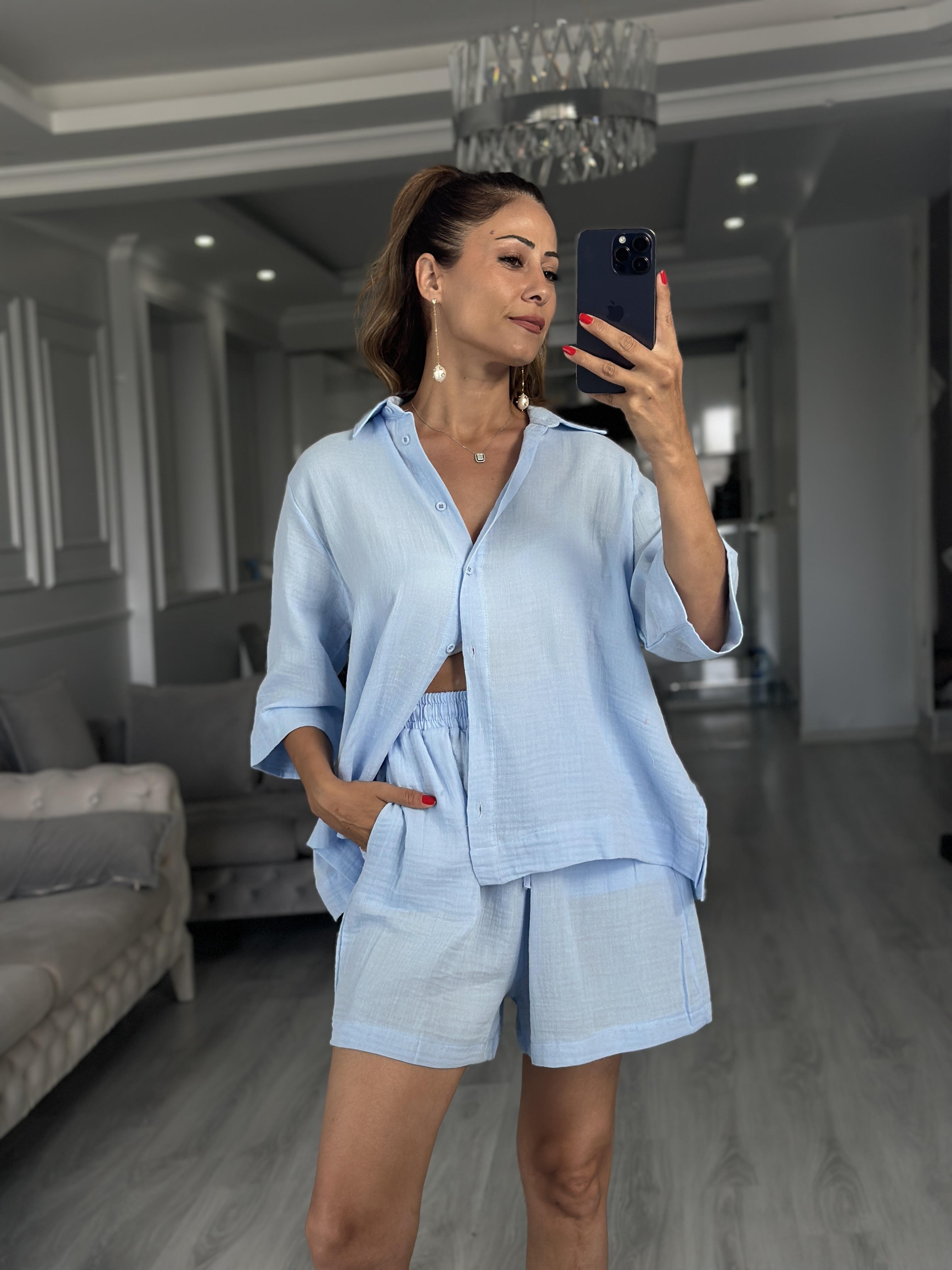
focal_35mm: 48
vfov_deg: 39.7
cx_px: 476
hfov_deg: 30.3
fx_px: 1760
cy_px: 635
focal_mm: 6.86
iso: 80
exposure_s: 1/194
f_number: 1.78
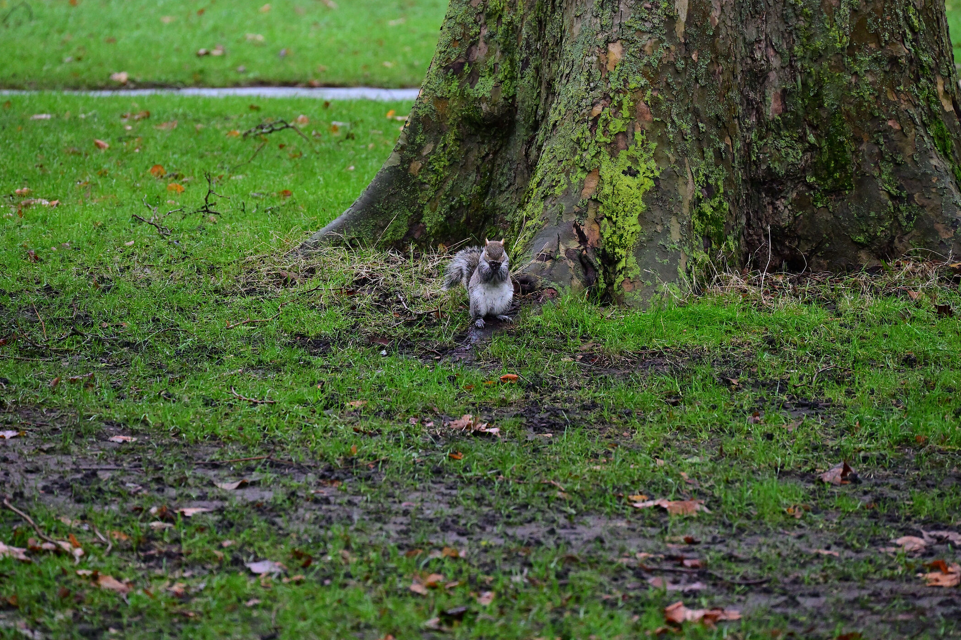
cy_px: 287
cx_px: 494
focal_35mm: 228
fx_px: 6083
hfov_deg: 9.0
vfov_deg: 6.0
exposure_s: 1/320
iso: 6400
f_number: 6.3
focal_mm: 200
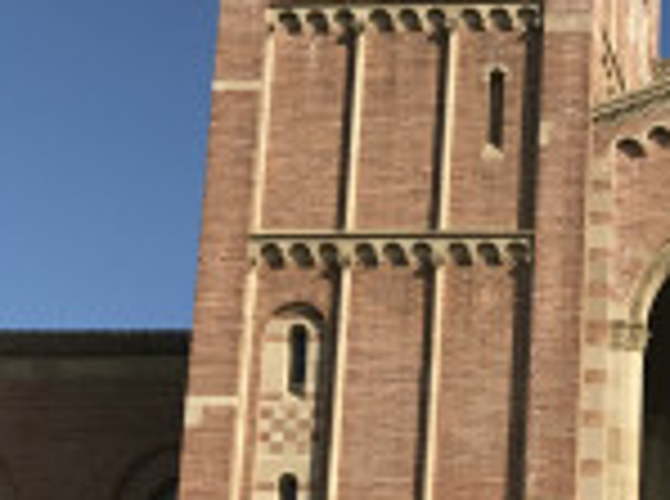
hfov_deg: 18.5
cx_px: 895
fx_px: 1892
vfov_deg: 14.4
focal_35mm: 98
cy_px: 644
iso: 20
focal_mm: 3.99
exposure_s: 1/2817
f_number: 1.8
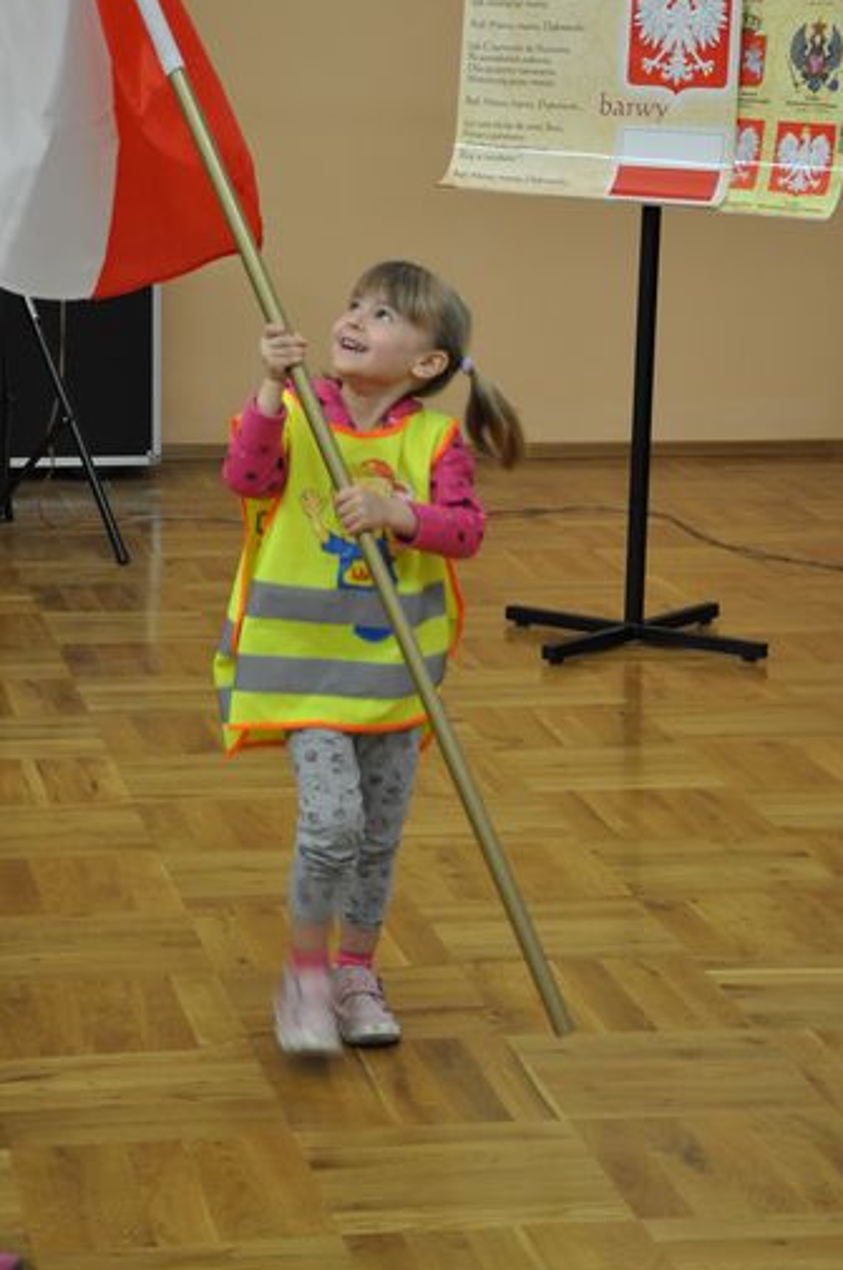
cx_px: 400
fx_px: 3771
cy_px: 438
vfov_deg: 19.1
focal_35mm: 107
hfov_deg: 12.8
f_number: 5
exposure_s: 1/40
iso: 800
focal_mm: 50
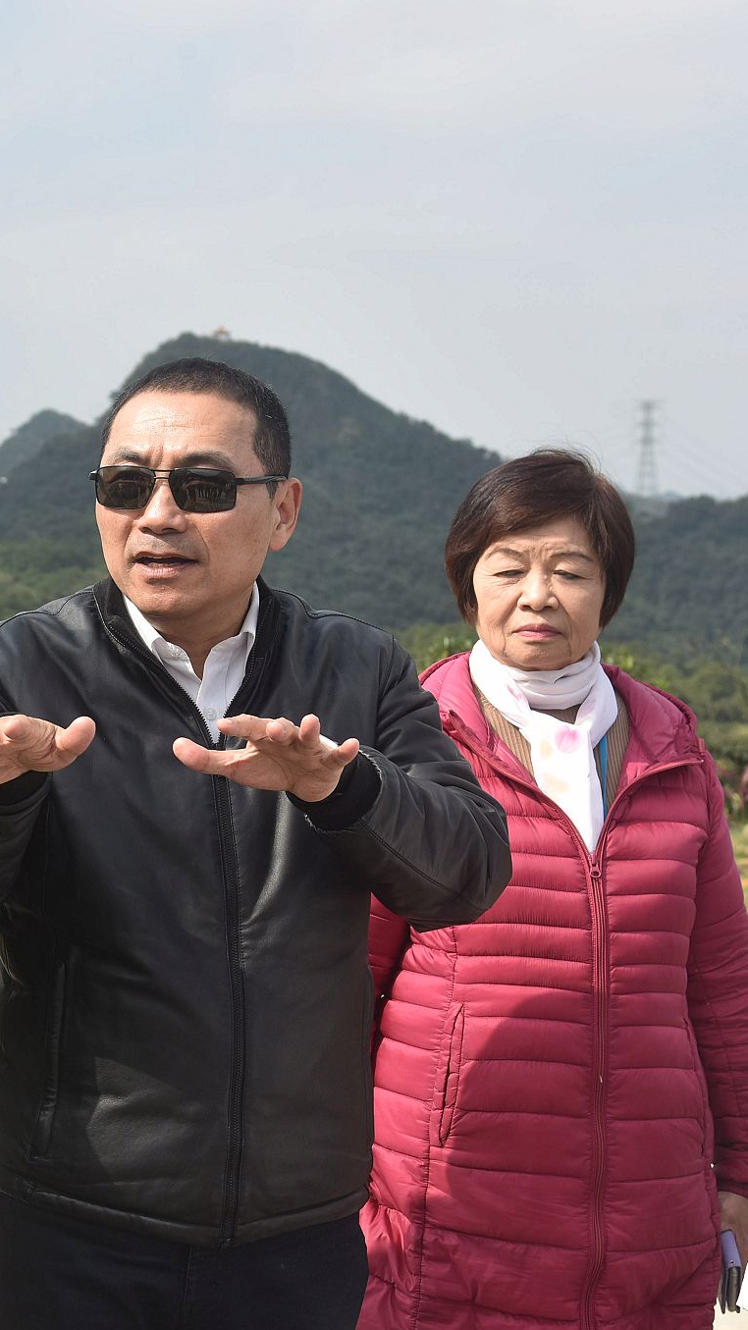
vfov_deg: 27.9
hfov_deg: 15.7
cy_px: 667
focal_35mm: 76
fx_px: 2680
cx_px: 92
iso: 400
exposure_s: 1/800
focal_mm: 48
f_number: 7.1
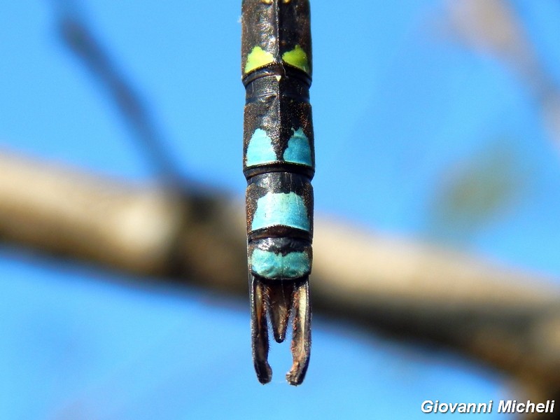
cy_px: 210
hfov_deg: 17.1
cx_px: 280
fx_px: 1860
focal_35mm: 115
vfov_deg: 12.9
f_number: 4.6
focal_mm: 20.5
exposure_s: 1/640
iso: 125
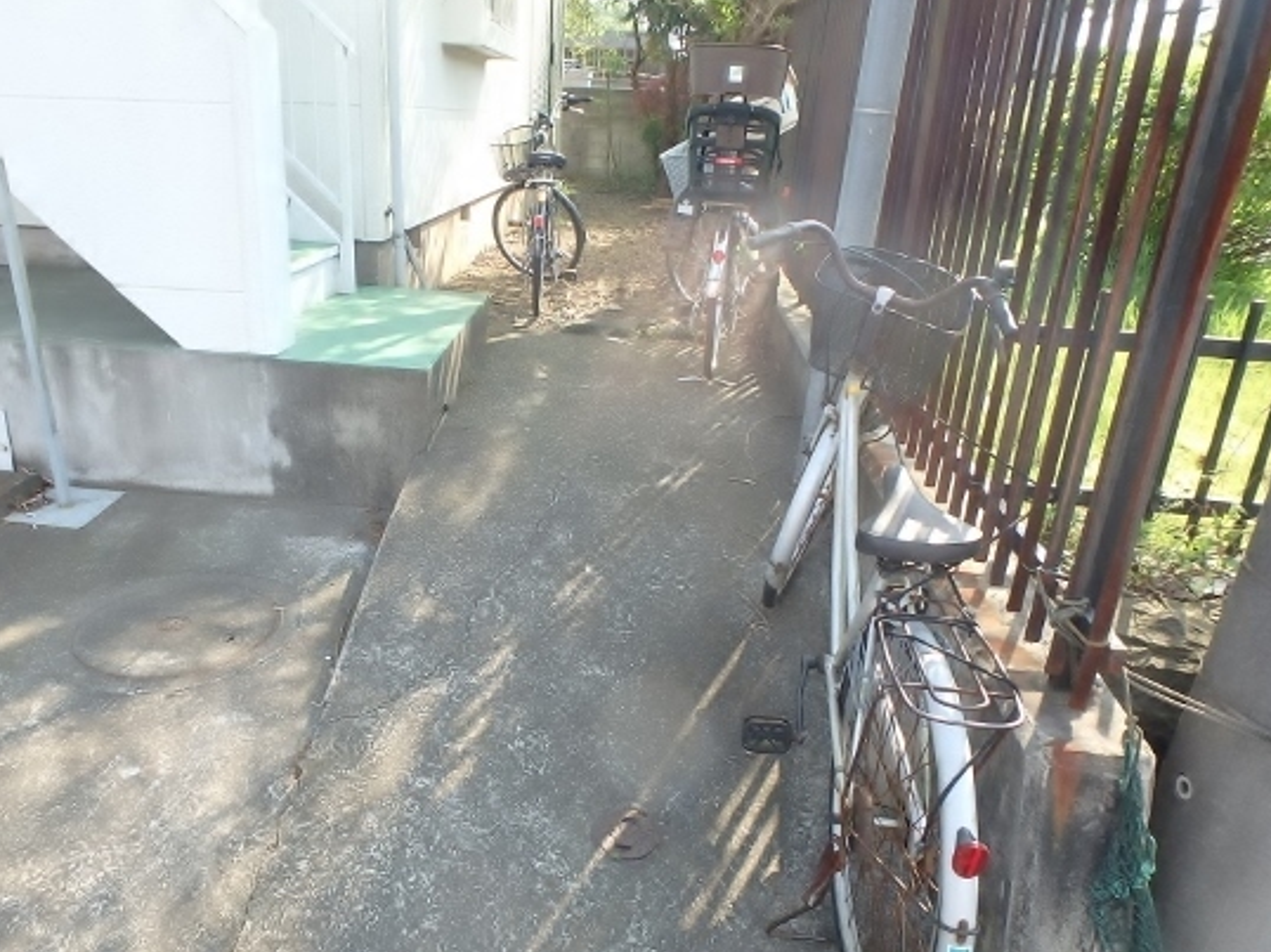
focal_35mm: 25
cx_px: 539
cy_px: 496
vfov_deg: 54.8
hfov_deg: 69.0
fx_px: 918
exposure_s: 1/160
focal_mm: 3.7
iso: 125
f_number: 3.5
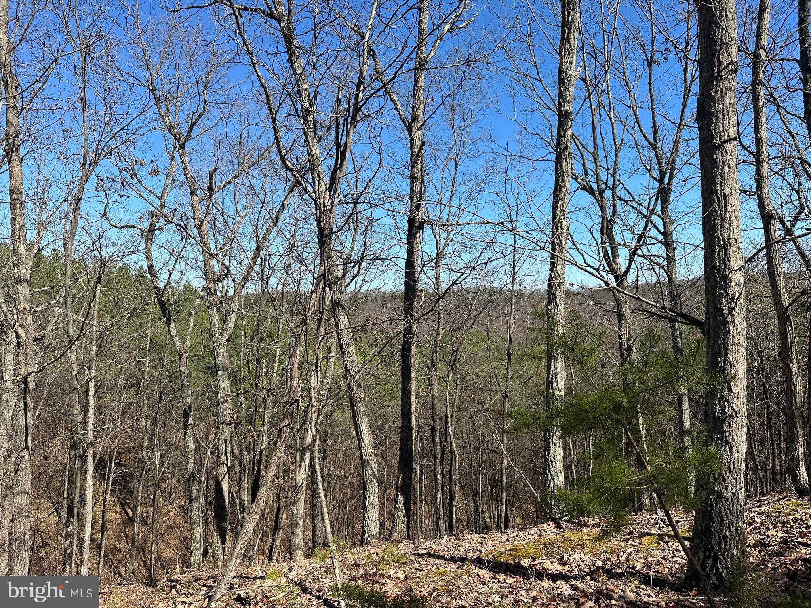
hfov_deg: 71.6
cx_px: 406
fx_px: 562
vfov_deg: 56.8
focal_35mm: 24
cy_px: 304
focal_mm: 6.86
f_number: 1.78
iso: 80
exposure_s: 1/2967
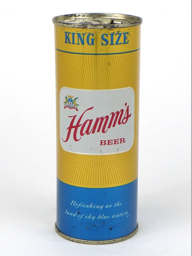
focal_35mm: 103
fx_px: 762
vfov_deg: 19.1
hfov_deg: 14.4
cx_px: 96
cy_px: 128
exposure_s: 1/640
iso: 100
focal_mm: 11.4
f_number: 3.2
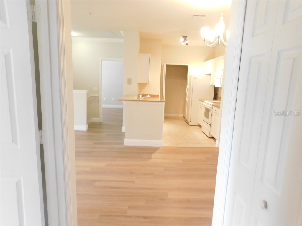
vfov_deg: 58.9
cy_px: 113
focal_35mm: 23
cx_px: 151
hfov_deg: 73.9
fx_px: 201
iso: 400
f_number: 3
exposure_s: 1/15
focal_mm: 4
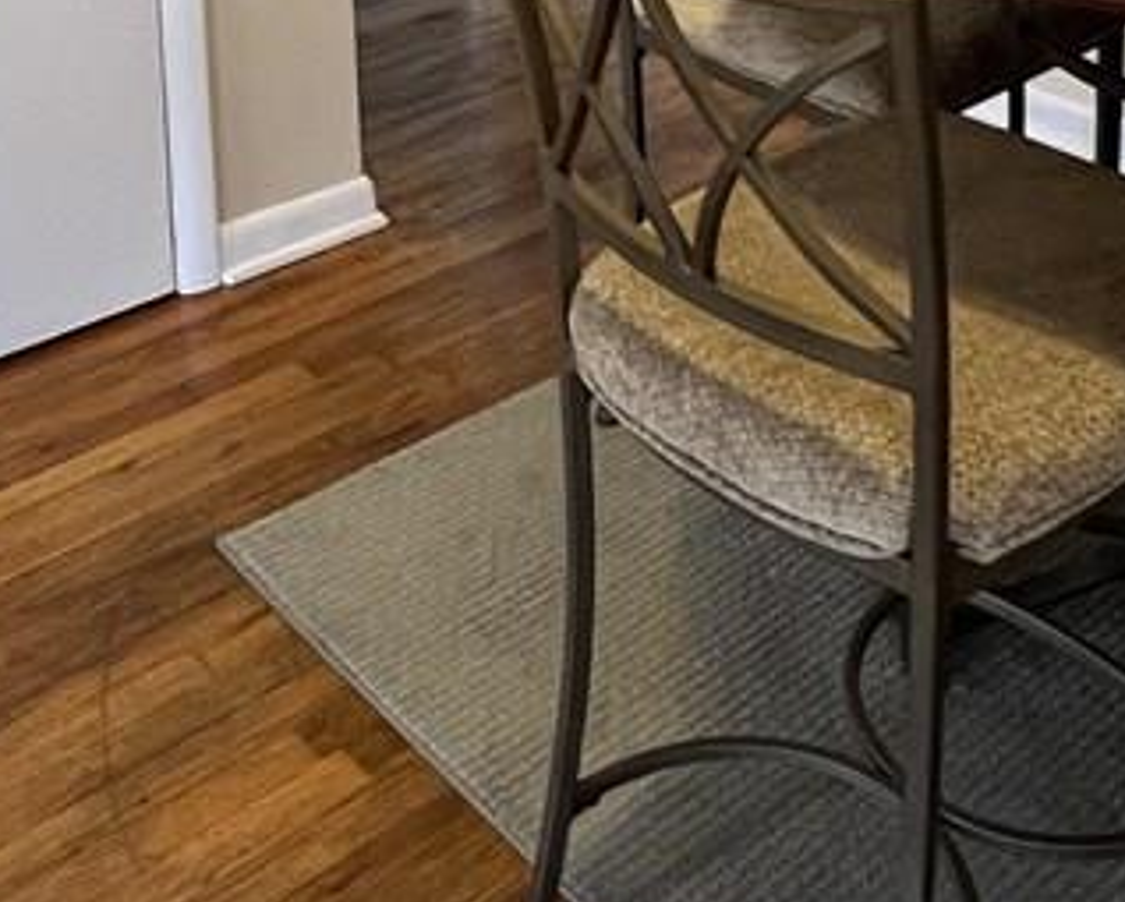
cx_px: 690
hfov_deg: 36.5
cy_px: -357
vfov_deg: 24.7
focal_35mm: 51
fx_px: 1700
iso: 400
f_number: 1.8
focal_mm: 1.57
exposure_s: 1/60
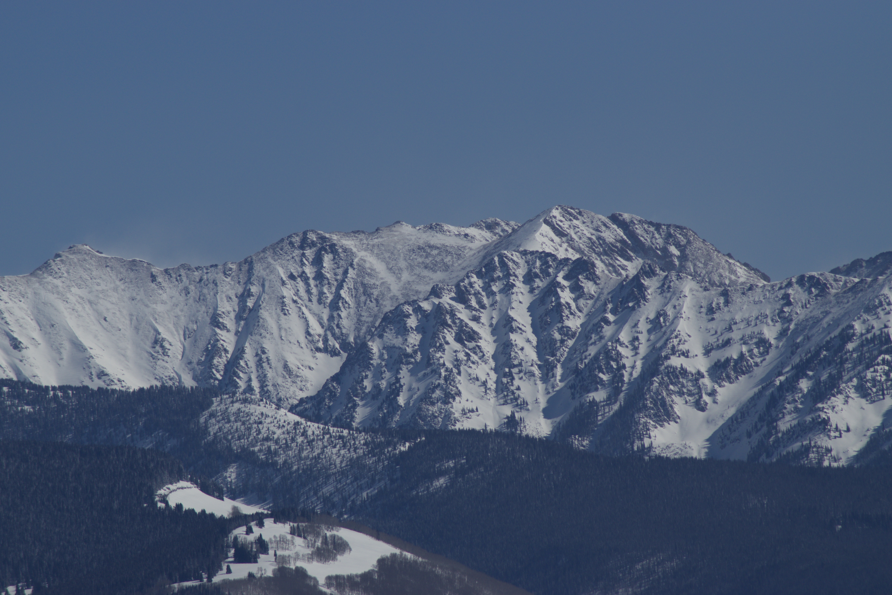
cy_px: 298
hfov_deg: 4.6
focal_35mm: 450
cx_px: 446
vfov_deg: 3.1
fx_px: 11149
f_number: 8
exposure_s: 1/4000
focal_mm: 300
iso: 200
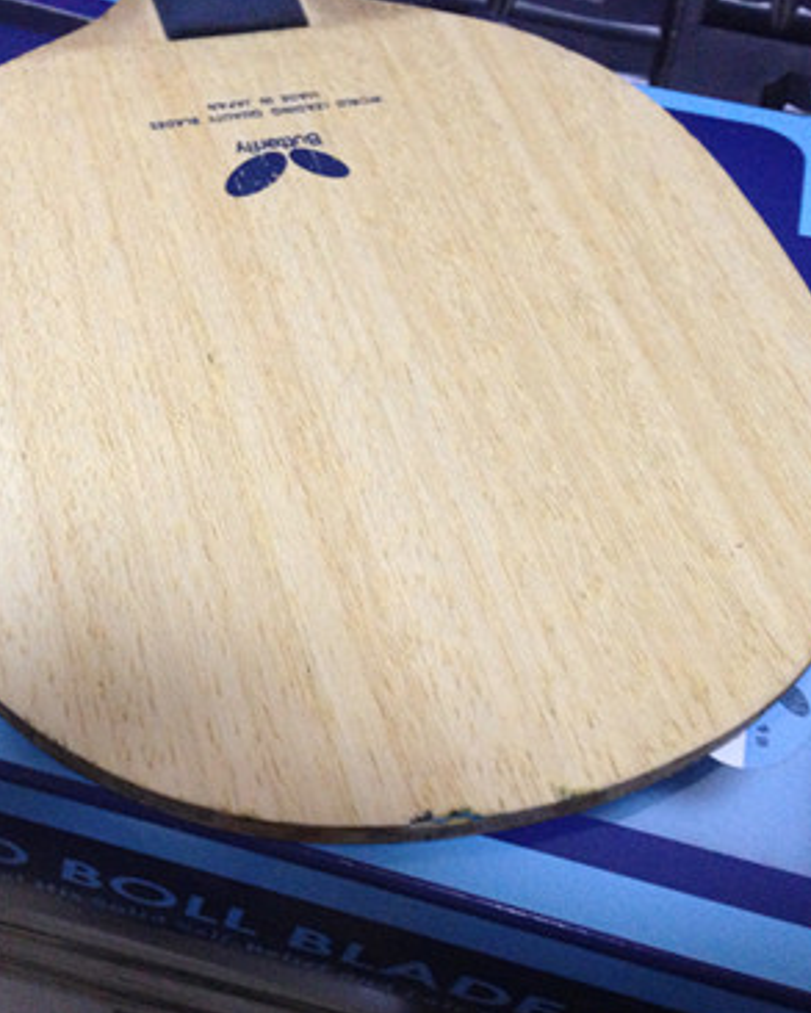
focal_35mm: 44
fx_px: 1320
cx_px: 371
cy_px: 505
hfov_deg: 34.1
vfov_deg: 42.0
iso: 500
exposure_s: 1/15
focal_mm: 4.13
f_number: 2.4
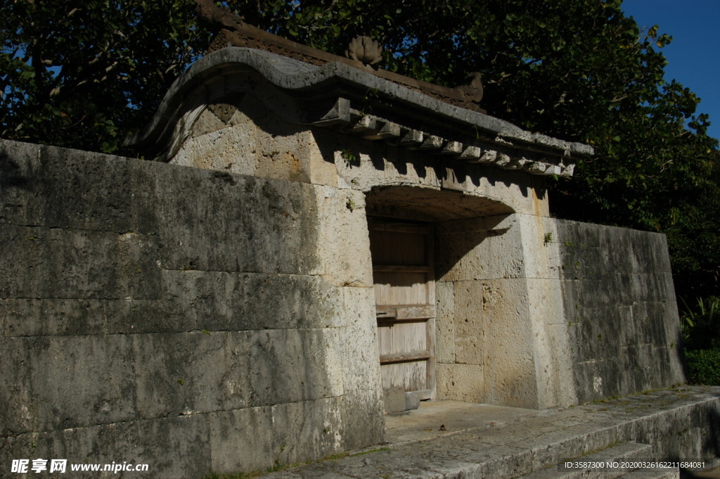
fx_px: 719
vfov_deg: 36.8
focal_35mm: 36
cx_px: 360
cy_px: 240
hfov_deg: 53.2
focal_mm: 24
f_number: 13
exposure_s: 1/500
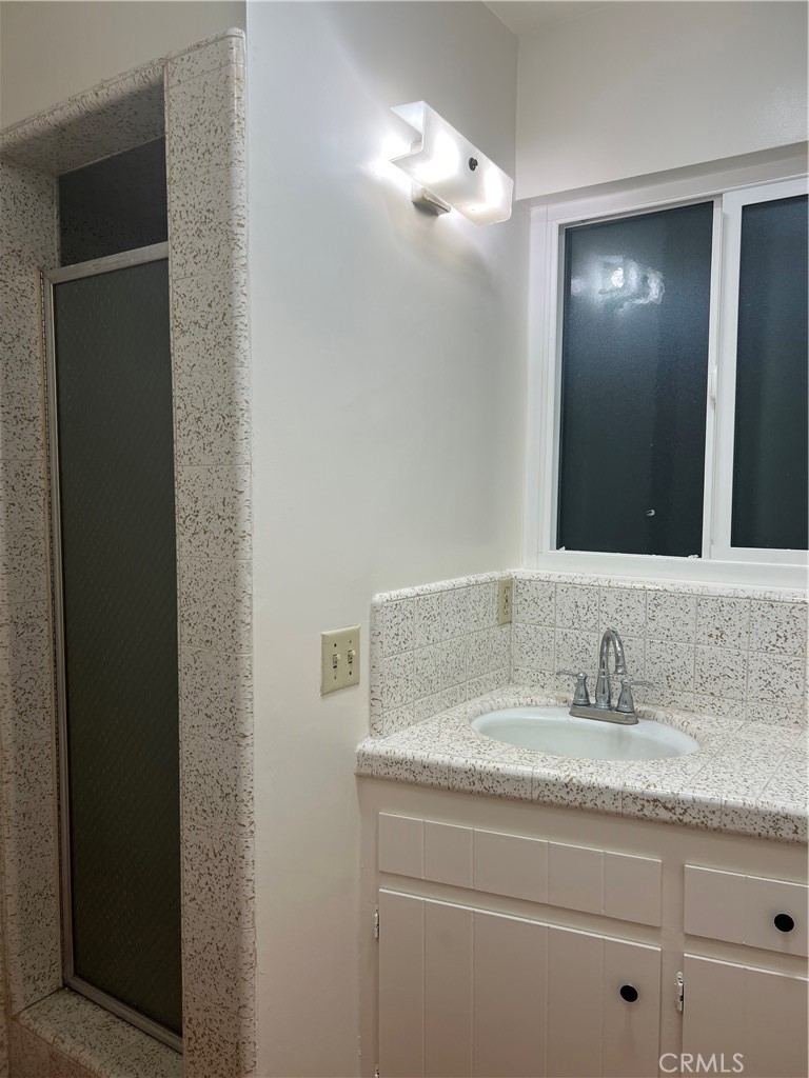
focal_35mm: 26
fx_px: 810
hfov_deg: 53.1
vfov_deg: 67.3
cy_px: 539
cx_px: 404
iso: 40
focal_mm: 5.7
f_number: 1.5
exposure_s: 1/168
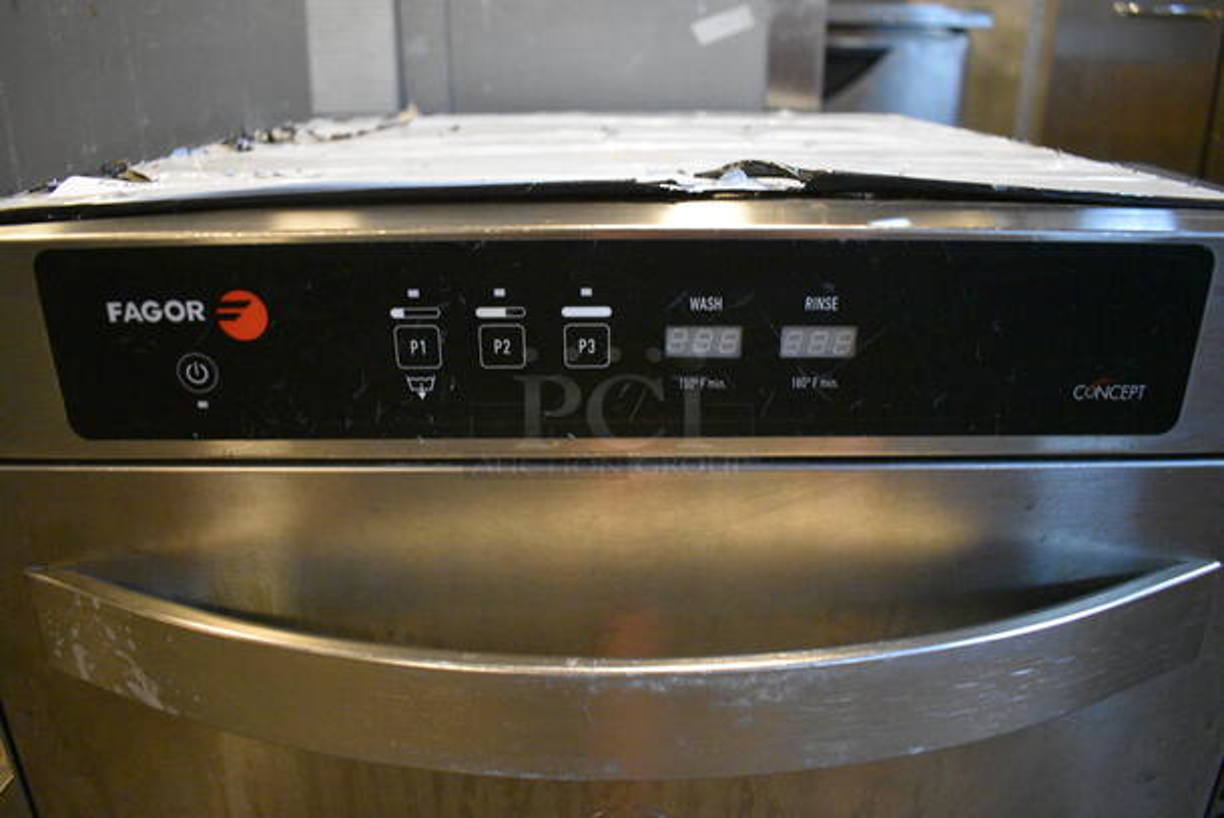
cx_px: 612
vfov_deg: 48.0
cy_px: 409
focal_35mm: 27
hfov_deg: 67.3
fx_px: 919
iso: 6400
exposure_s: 1/125
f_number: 3.5
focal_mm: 18
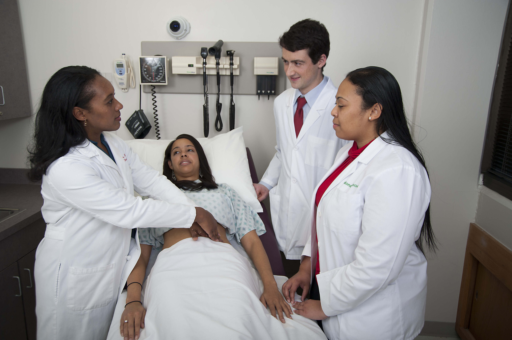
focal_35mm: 29
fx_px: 412
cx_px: 256
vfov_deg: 44.9
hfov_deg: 63.7
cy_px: 170
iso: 250
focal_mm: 29
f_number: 6.3
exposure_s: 1/250
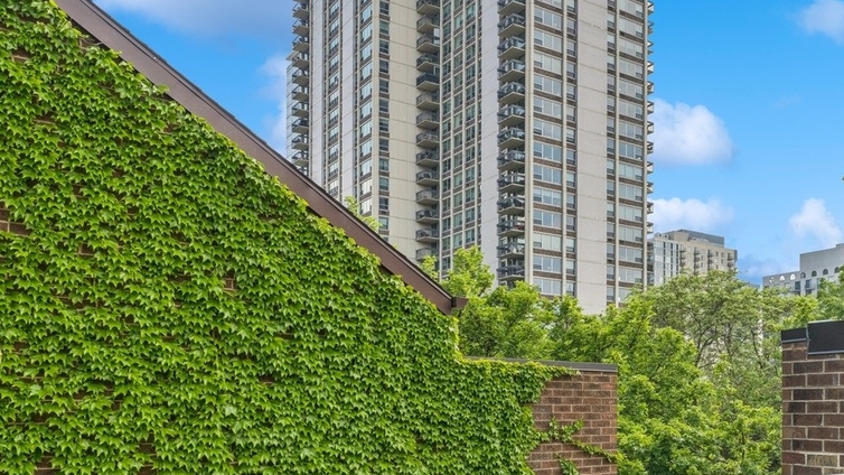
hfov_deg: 52.0
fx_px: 806
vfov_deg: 31.6
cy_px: 409
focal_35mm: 36
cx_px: 668
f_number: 8
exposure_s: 1/400
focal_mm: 16
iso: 320
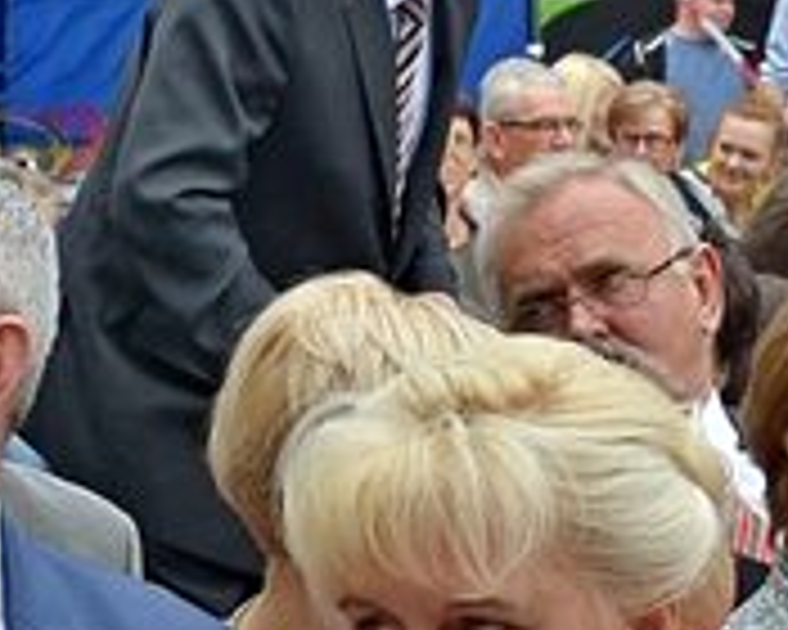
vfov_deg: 5.0
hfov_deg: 6.3
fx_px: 7143
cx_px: -104
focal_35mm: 306
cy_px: 632
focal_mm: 45
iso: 500
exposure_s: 1/250
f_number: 9
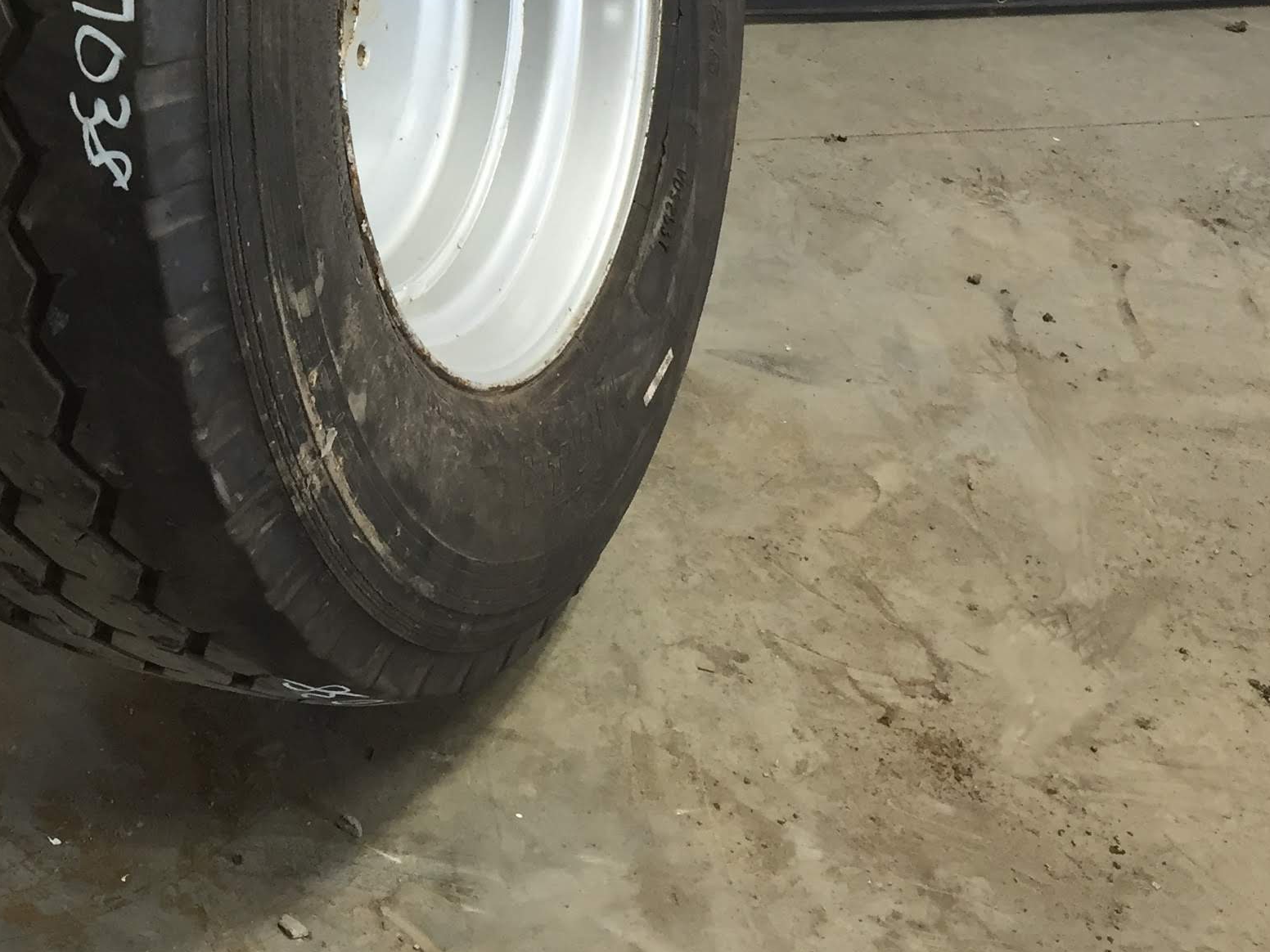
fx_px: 2238
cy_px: 38
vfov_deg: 23.2
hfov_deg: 30.2
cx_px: 100
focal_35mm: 61
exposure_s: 1/40
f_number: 2.2
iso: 32
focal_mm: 4.15
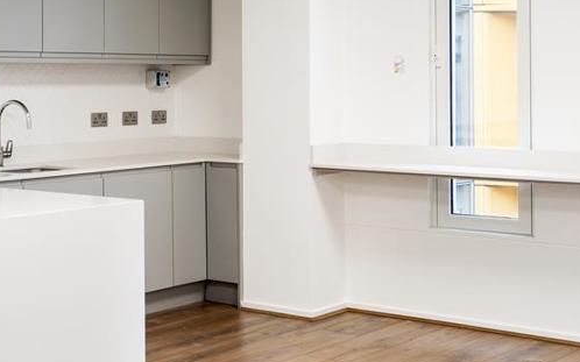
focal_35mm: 65
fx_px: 1027
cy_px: 77
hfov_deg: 30.4
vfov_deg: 19.8
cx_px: 83
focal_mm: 31
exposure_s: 1/8
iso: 500
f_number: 8
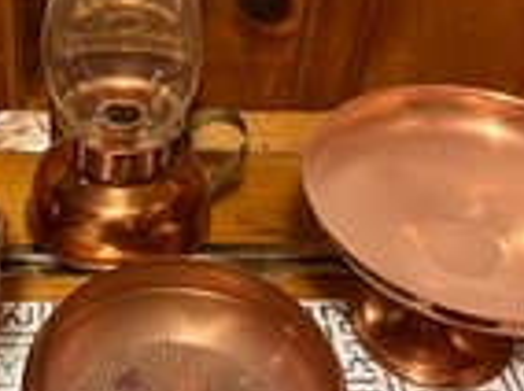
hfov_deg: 30.3
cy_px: 186
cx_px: 135
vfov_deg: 23.2
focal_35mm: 63
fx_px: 952
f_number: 1.6
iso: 500
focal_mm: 5.1
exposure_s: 1/40
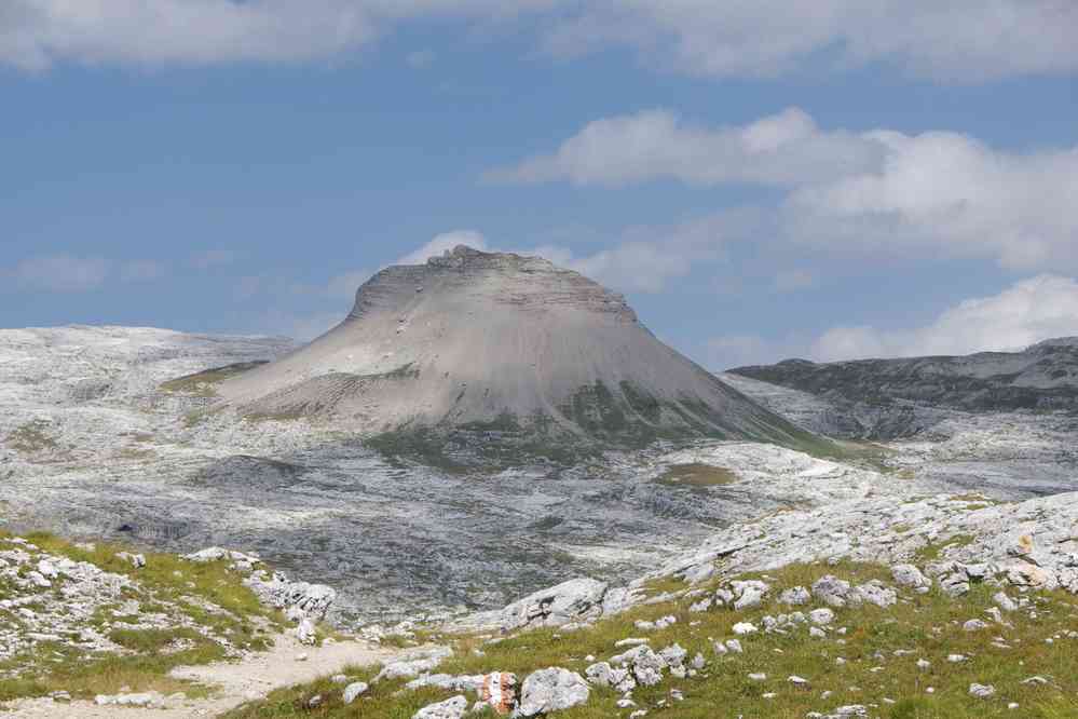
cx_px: 539
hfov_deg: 17.5
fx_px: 3503
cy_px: 360
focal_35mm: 117
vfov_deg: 11.7
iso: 200
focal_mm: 77.5
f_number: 11
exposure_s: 1/125
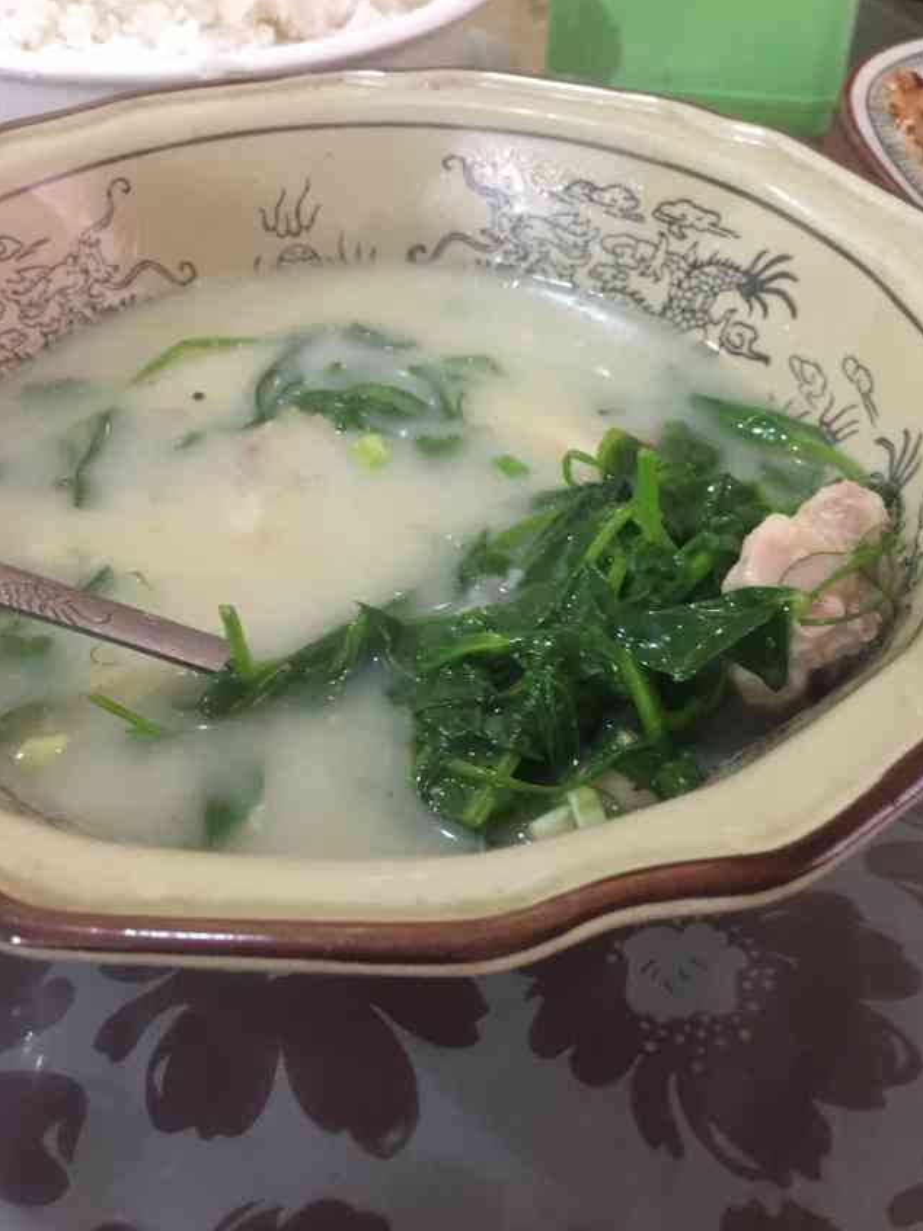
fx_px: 1138
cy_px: 606
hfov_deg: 44.1
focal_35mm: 32
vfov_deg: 56.8
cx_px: 483
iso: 160
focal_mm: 4.15
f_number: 2.2
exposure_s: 1/8
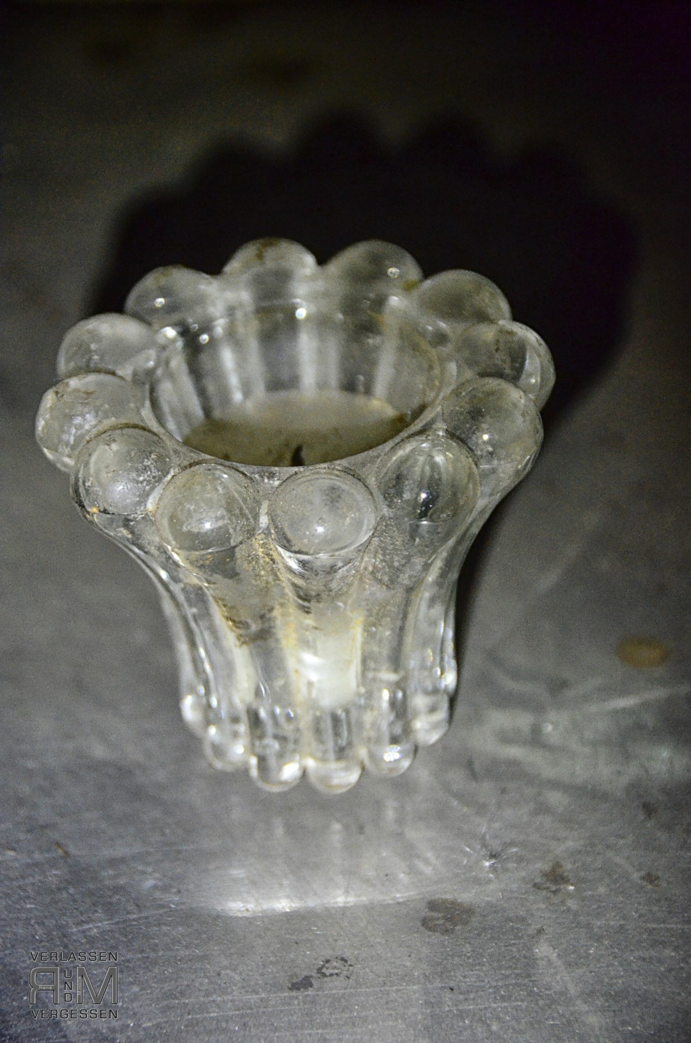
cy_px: 522
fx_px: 4556
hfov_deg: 8.7
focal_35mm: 158
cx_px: 346
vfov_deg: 13.1
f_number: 5.3
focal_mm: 105
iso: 4000
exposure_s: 1/40
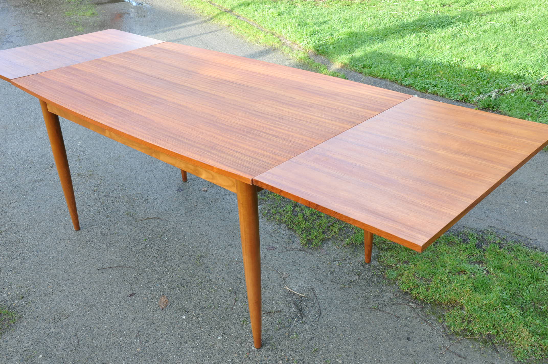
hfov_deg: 51.3
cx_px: 274
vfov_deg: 35.4
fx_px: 570
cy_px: 182
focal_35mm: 38
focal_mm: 25
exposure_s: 1/90
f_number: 9.5
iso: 500
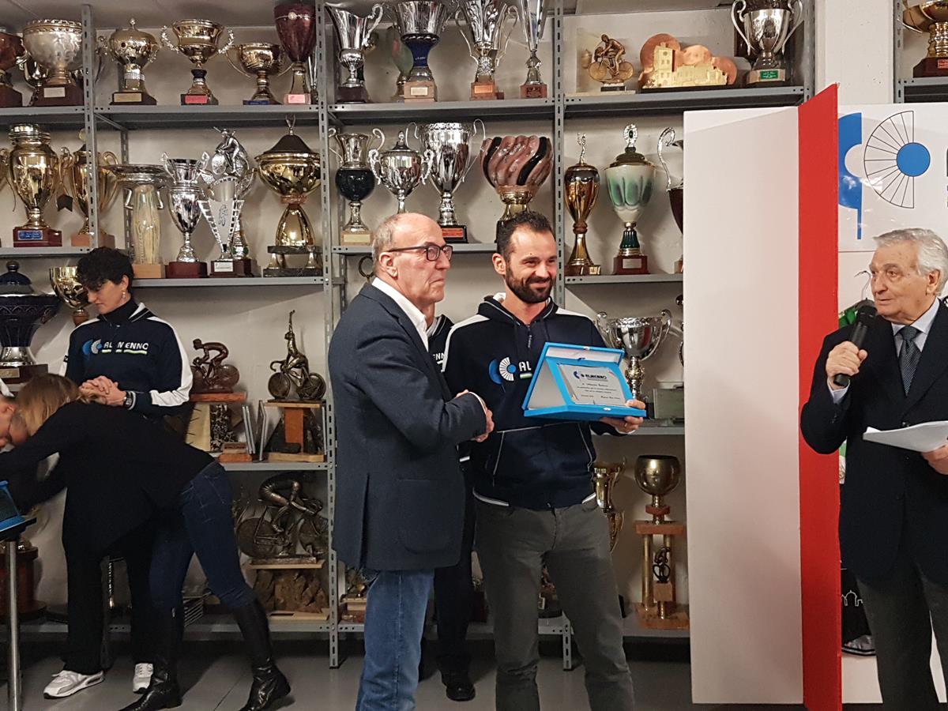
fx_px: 712
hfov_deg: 67.3
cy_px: 356
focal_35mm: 26
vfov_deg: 53.1
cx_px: 474
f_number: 1.7
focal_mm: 4.2
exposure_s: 1/17
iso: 250
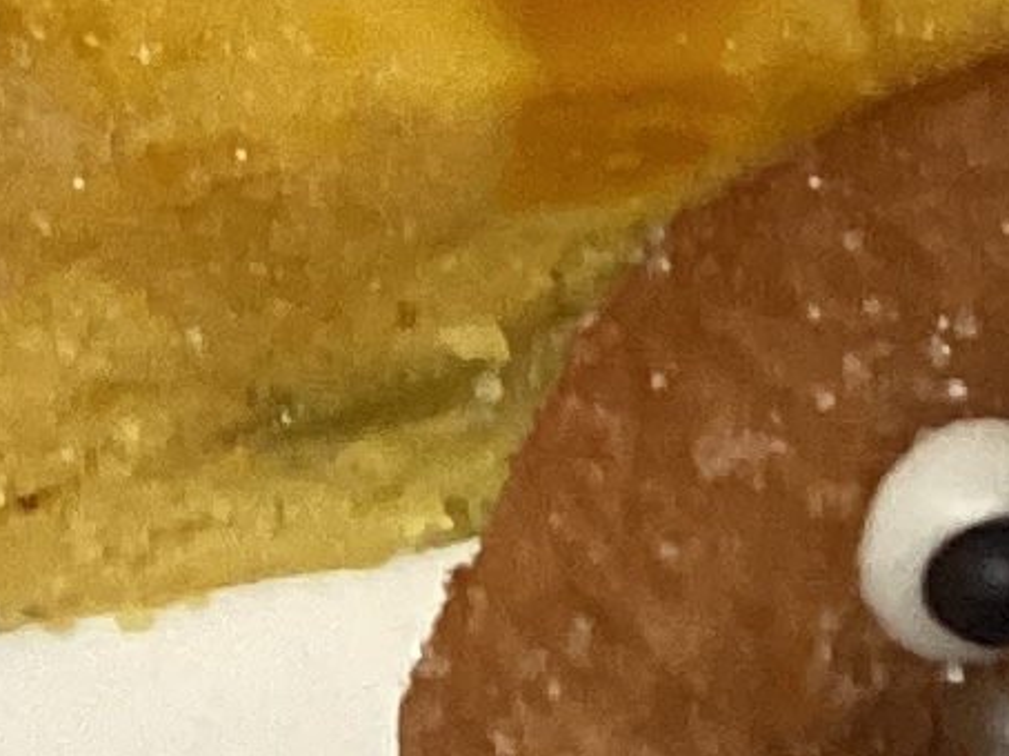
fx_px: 6497
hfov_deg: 8.3
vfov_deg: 6.5
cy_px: -716
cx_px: -1220
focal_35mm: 223
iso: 250
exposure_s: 1/50
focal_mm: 3.3
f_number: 2.4
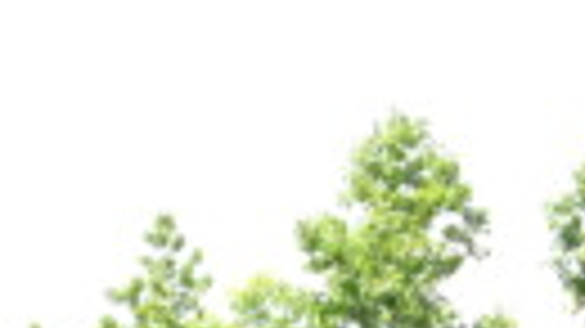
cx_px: 184
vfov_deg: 10.6
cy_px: 555
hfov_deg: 19.7
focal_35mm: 108
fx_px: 1675
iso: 6400
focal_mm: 14
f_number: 14
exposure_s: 1/800
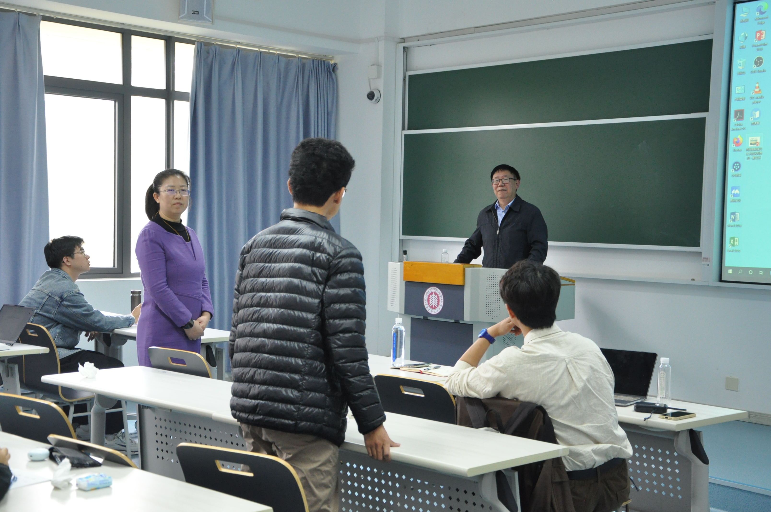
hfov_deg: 37.9
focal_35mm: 52
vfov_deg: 25.7
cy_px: 256
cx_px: 386
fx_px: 1123
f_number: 4.5
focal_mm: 35
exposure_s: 1/30
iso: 1400
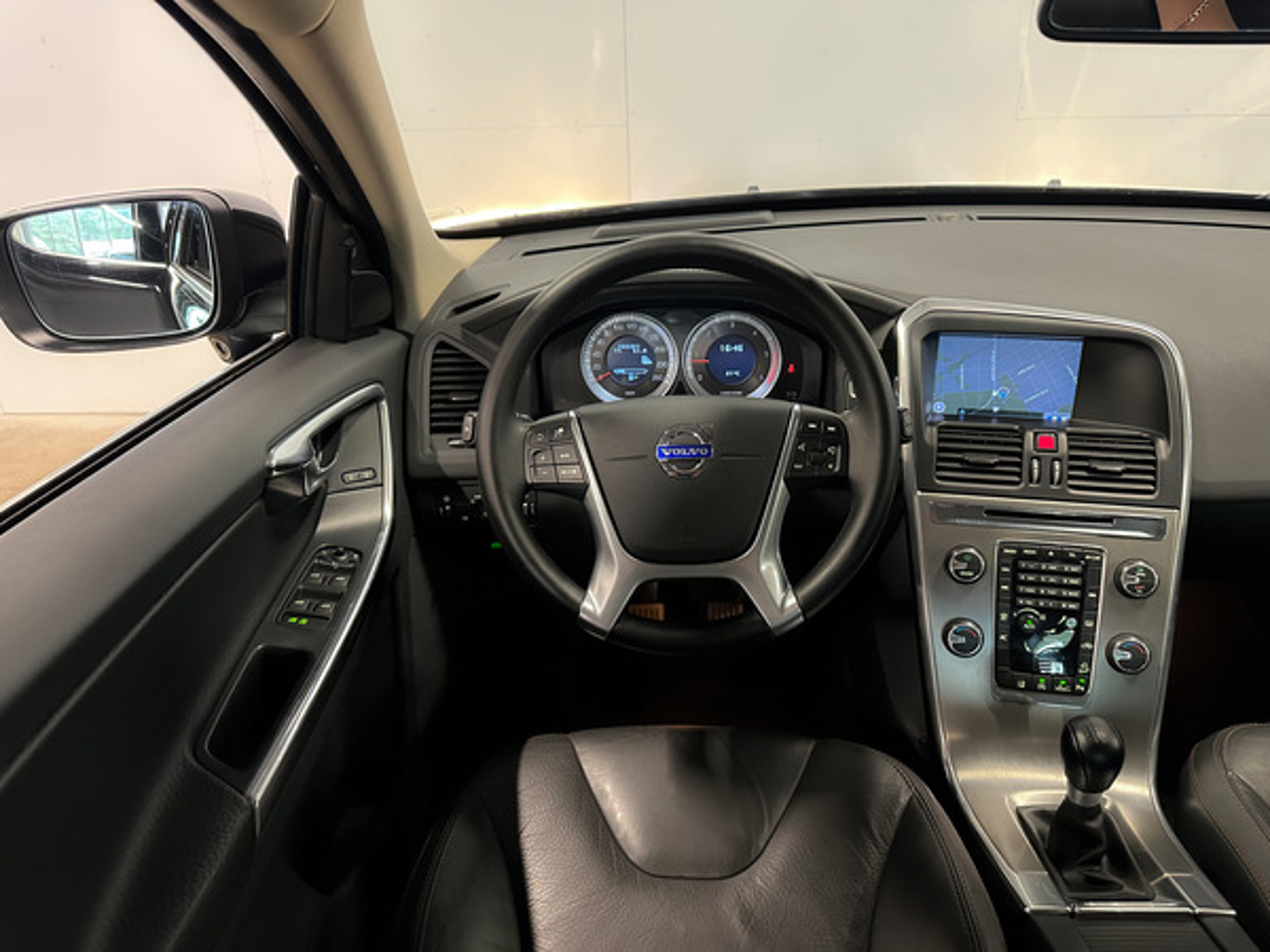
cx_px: 635
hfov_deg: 71.6
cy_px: 476
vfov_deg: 56.8
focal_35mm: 24
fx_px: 881
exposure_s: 1/35
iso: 800
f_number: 1.8
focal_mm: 6.86
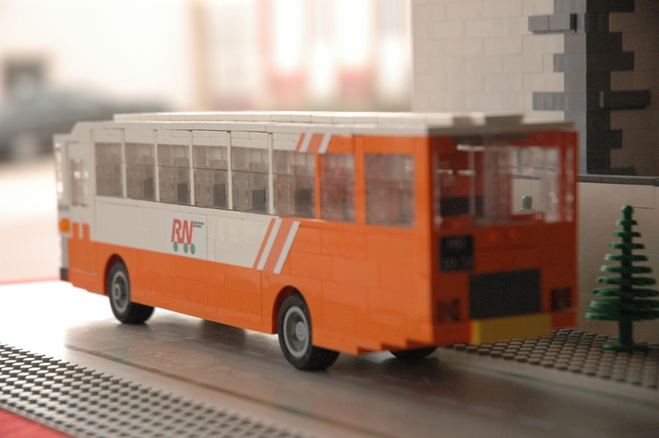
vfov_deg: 13.0
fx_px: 1920
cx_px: 330
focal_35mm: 105
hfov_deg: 19.5
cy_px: 219
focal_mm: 70
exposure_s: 1/200
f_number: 5
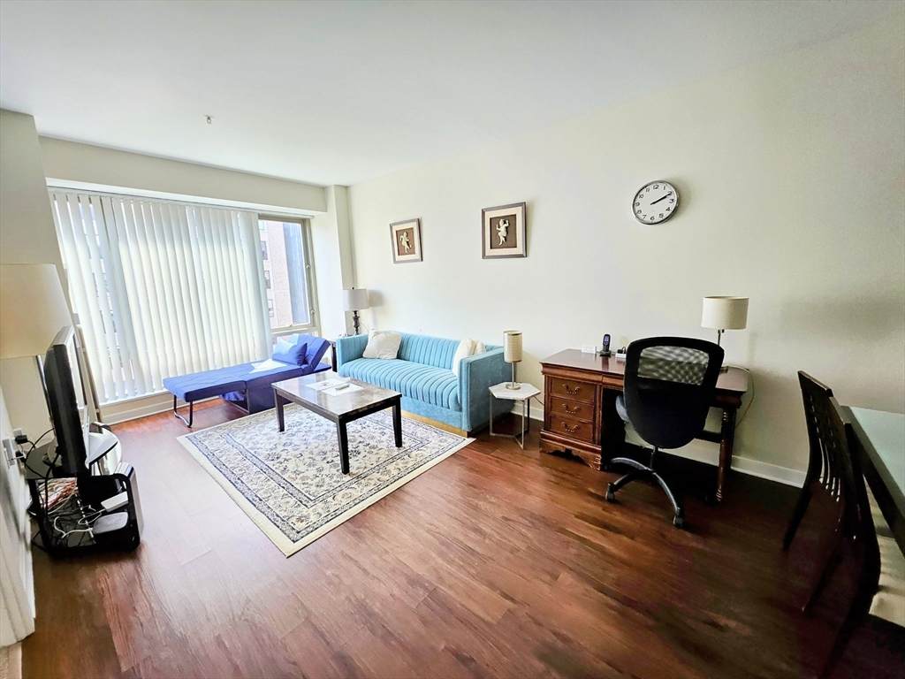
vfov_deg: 89.9
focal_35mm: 13
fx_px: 340
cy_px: 340
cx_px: 452
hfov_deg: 106.2
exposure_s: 1/60
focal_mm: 1.74
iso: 80
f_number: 2.2
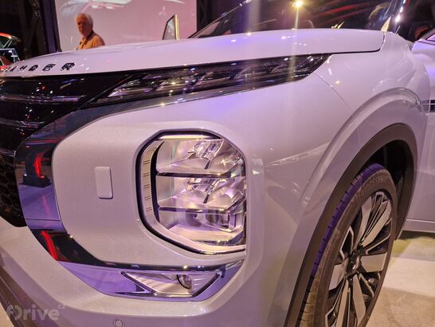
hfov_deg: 73.9
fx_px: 289
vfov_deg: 58.9
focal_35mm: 23
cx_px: 218
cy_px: 164
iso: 320
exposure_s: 1/100
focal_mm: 5.54
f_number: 1.8
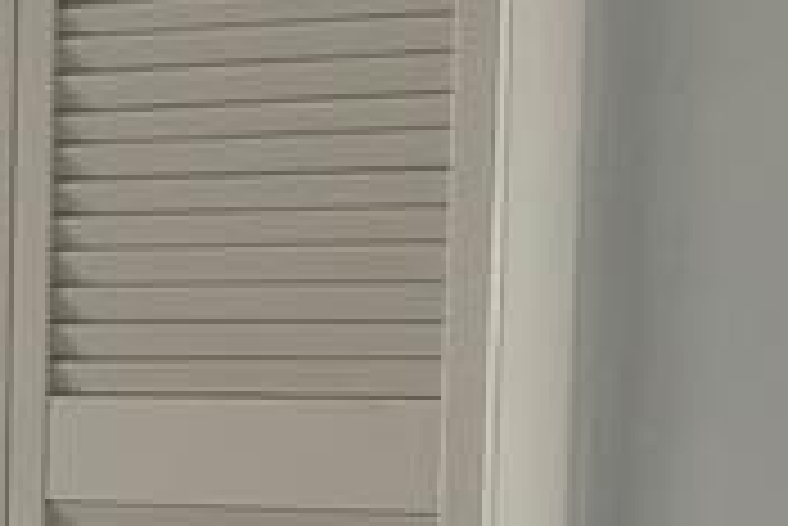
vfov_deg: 9.3
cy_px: 562
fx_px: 3198
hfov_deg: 11.7
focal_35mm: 146
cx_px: -1036
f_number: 1.78
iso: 100
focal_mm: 6.76
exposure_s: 1/163
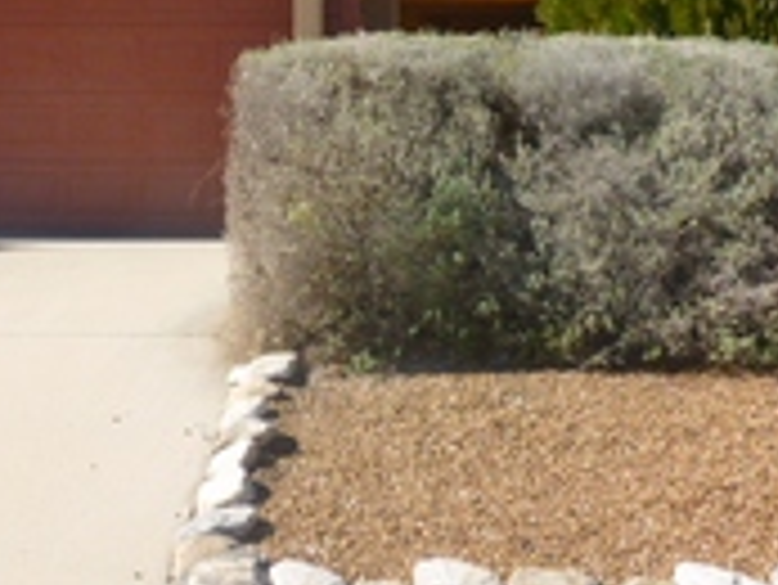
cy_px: 4
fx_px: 1259
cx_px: 283
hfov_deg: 34.1
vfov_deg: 24.9
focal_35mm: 56
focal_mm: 5
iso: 100
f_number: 3.3
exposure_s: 1/640
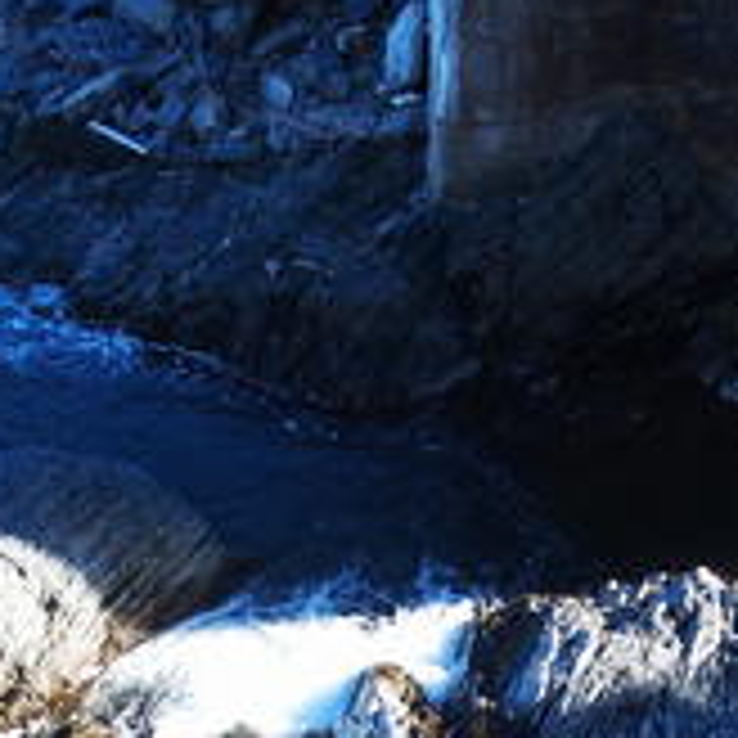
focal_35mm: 68
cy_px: 706
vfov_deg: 24.4
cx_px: 414
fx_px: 1640
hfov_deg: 25.3
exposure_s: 1/200
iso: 100
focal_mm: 6
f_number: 3.5
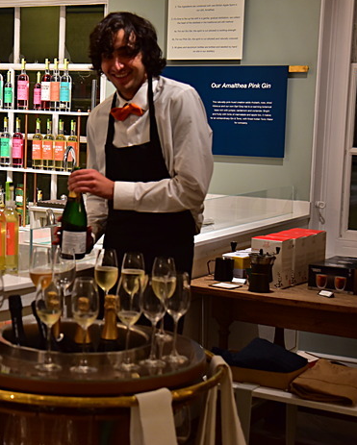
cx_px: 60
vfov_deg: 23.5
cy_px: 219
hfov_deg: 18.7
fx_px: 1069
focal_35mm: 81
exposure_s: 1/80
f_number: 4.5
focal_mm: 50
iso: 1600
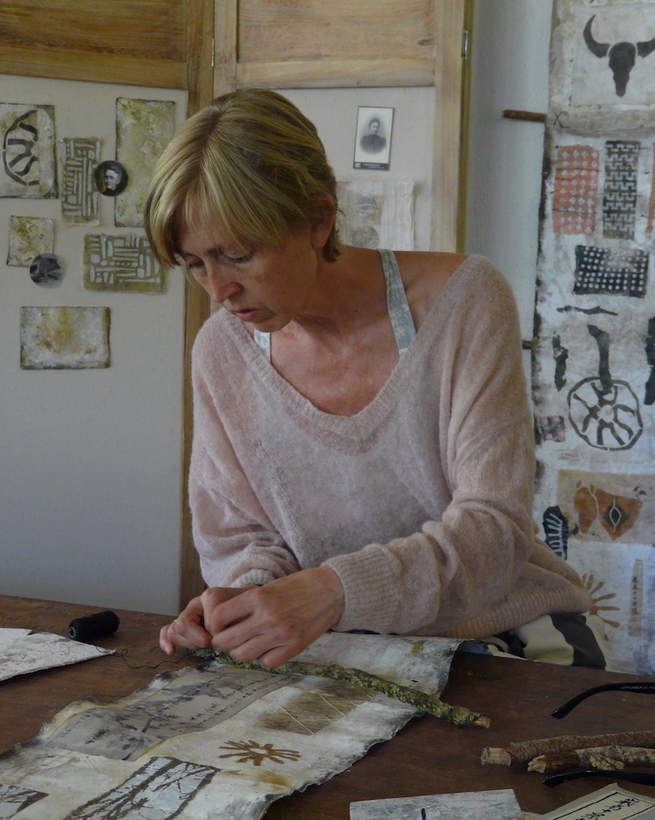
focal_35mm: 61
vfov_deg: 31.0
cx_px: 325
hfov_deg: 25.0
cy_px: 408
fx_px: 1479
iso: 200
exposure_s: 1/15
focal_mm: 9.5
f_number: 3.2
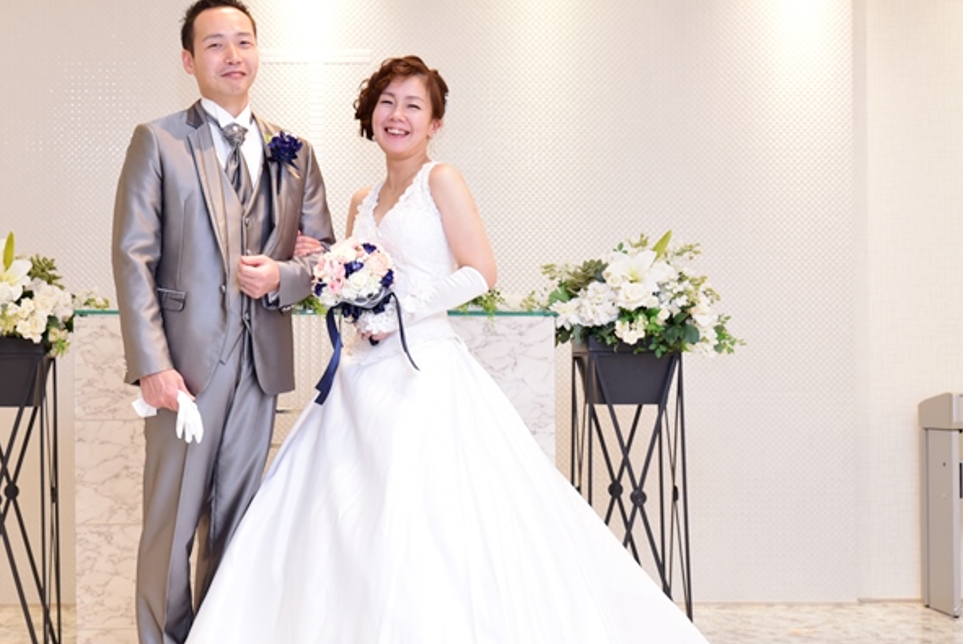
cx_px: 313
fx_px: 1633
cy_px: 324
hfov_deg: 32.6
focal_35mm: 61
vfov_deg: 22.3
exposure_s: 1/160
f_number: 2.8
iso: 1600
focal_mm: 40
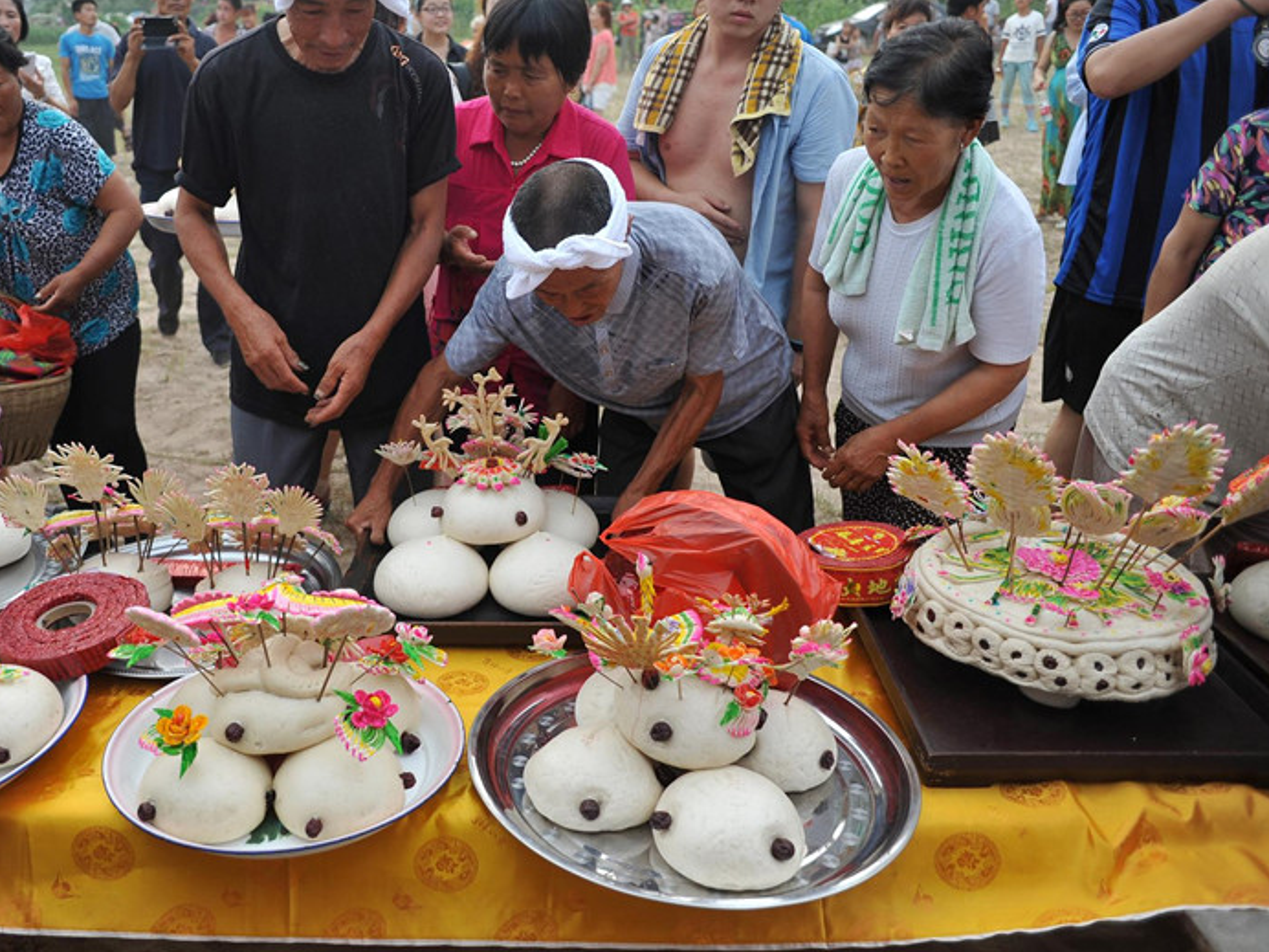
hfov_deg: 59.1
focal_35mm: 30
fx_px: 1100
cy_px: 444
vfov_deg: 46.8
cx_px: 469
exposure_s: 1/400
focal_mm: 24
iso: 200
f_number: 3.5
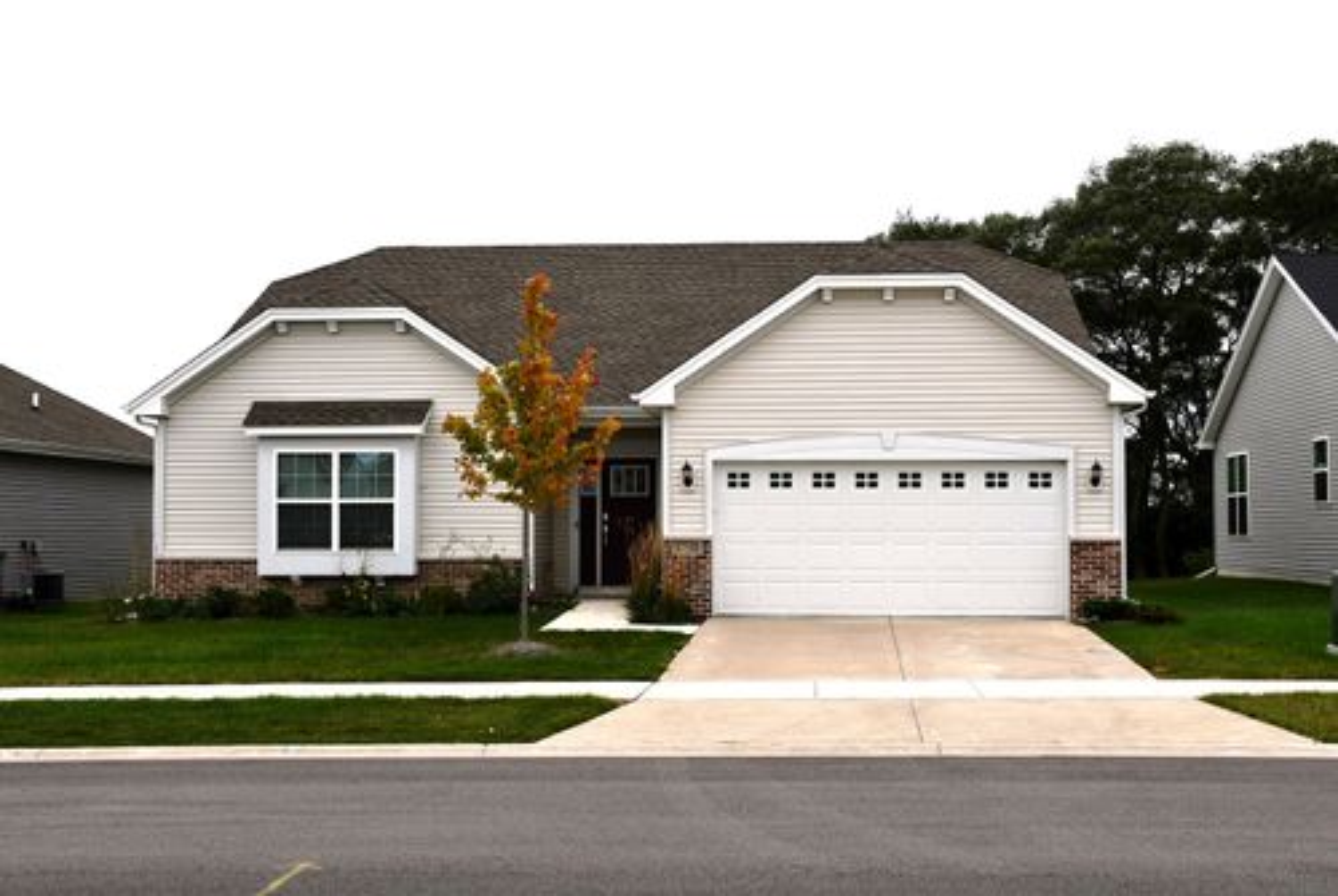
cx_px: 669
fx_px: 1489
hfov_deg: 48.4
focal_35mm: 40
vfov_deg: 33.5
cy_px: 448
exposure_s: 1/250
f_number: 8
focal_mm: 27
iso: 100
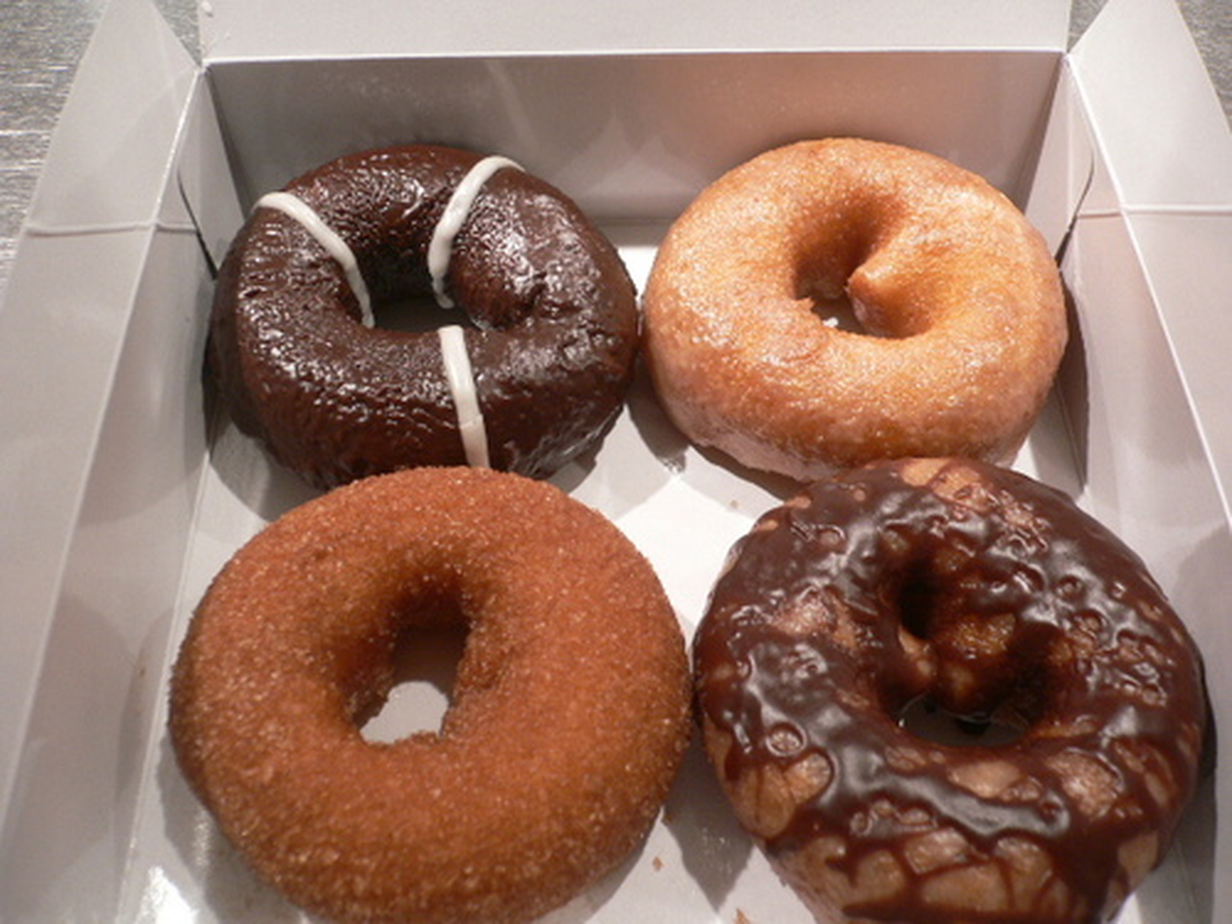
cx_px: 616
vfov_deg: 40.7
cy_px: 462
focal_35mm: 35
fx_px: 1246
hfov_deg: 52.6
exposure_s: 1/25
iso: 100
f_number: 2.8
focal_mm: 5.8
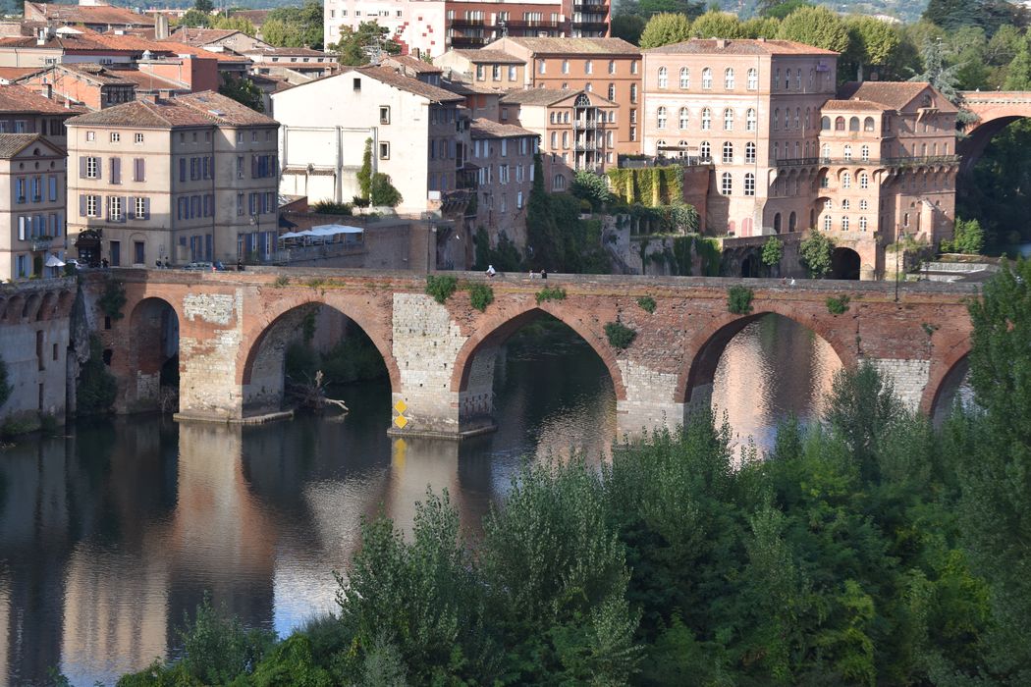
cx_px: 516
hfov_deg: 18.2
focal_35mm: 112
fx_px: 3222
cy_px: 344
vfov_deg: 12.2
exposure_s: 1/500
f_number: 5.6
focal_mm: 75
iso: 200
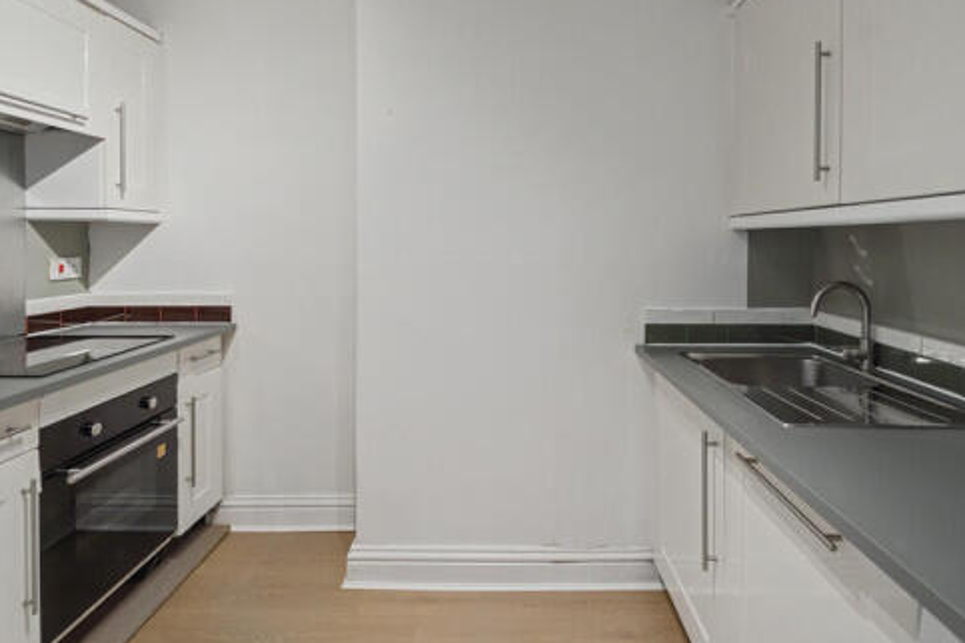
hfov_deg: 86.9
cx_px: 490
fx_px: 509
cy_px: 253
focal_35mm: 19
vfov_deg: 63.9
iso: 1000
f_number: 5
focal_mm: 14
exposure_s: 1/100
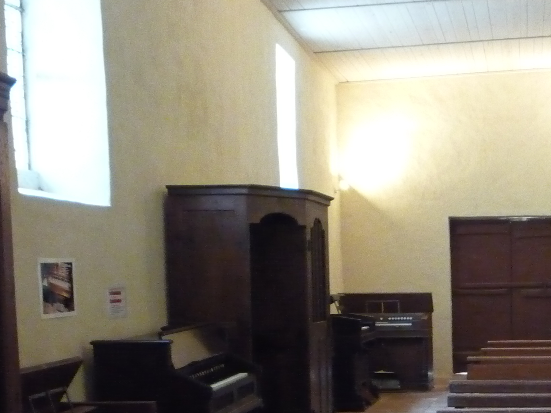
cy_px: 387
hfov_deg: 27.7
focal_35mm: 67
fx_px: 1067
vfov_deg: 21.4
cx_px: 518
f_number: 3.3
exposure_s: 1/25
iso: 800
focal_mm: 5.2
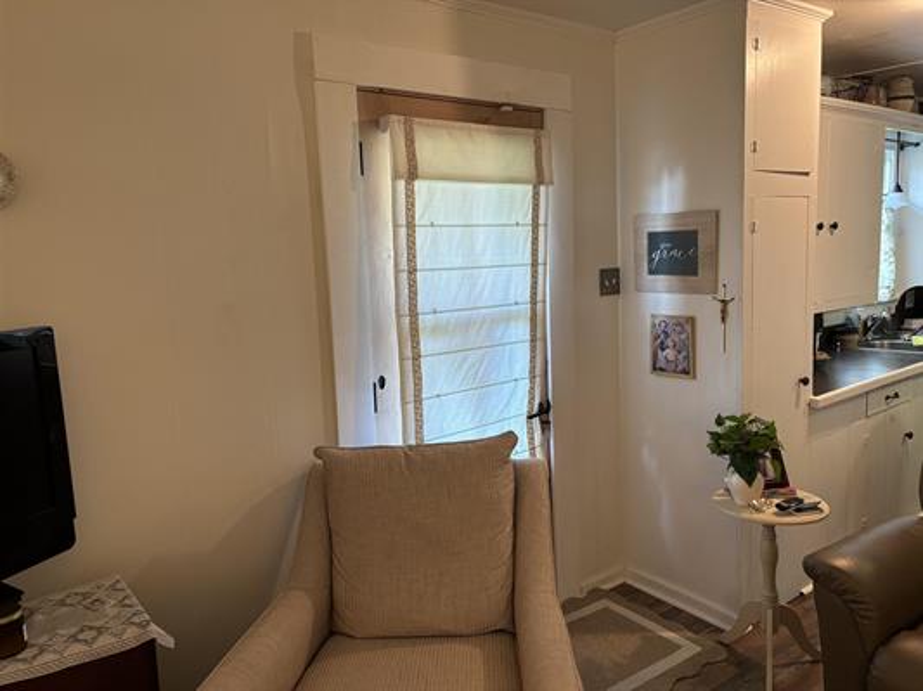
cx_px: 462
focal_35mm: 26
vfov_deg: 53.0
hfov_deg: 67.3
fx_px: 693
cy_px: 346
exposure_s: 1/60
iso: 160
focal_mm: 5.96
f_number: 1.6
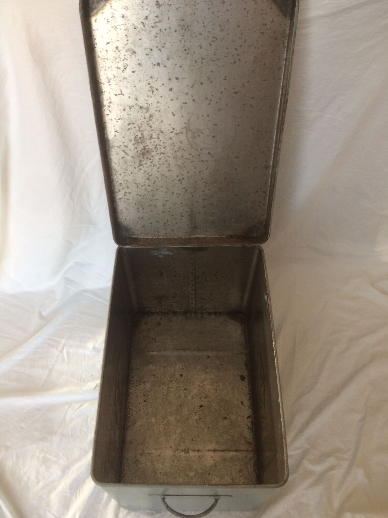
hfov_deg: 46.8
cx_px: 191
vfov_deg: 60.0
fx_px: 448
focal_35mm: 30
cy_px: 253
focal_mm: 4.15
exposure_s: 1/33
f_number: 2.2
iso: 100
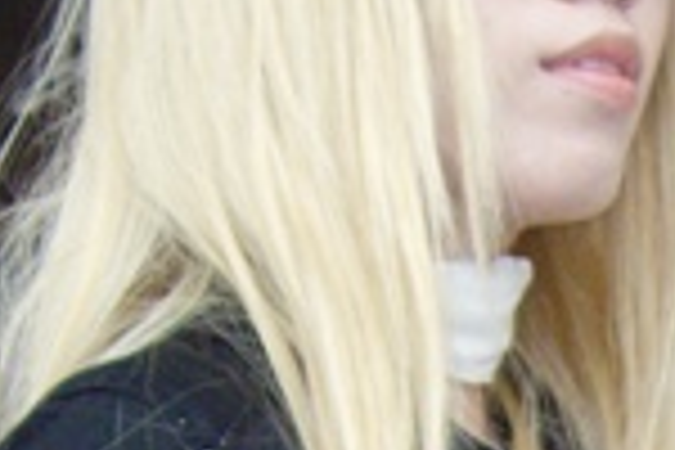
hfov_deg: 6.6
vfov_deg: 4.3
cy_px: 1426
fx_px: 5737
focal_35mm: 306
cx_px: 1192
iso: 200
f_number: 3.4
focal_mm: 11.5
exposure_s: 1/80
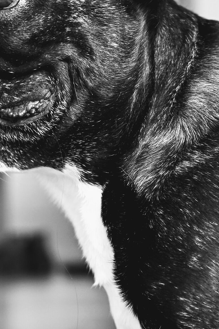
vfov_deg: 19.6
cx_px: 0
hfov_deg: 13.1
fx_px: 940
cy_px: 71
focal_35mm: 103
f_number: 4
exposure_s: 1/125
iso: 1600
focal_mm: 50
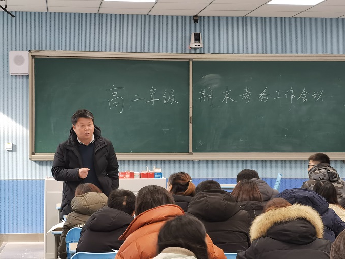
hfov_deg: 20.4
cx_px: 172
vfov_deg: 15.4
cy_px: 130
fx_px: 957
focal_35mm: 96
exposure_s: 1/50
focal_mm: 7.48
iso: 160
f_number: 2.4
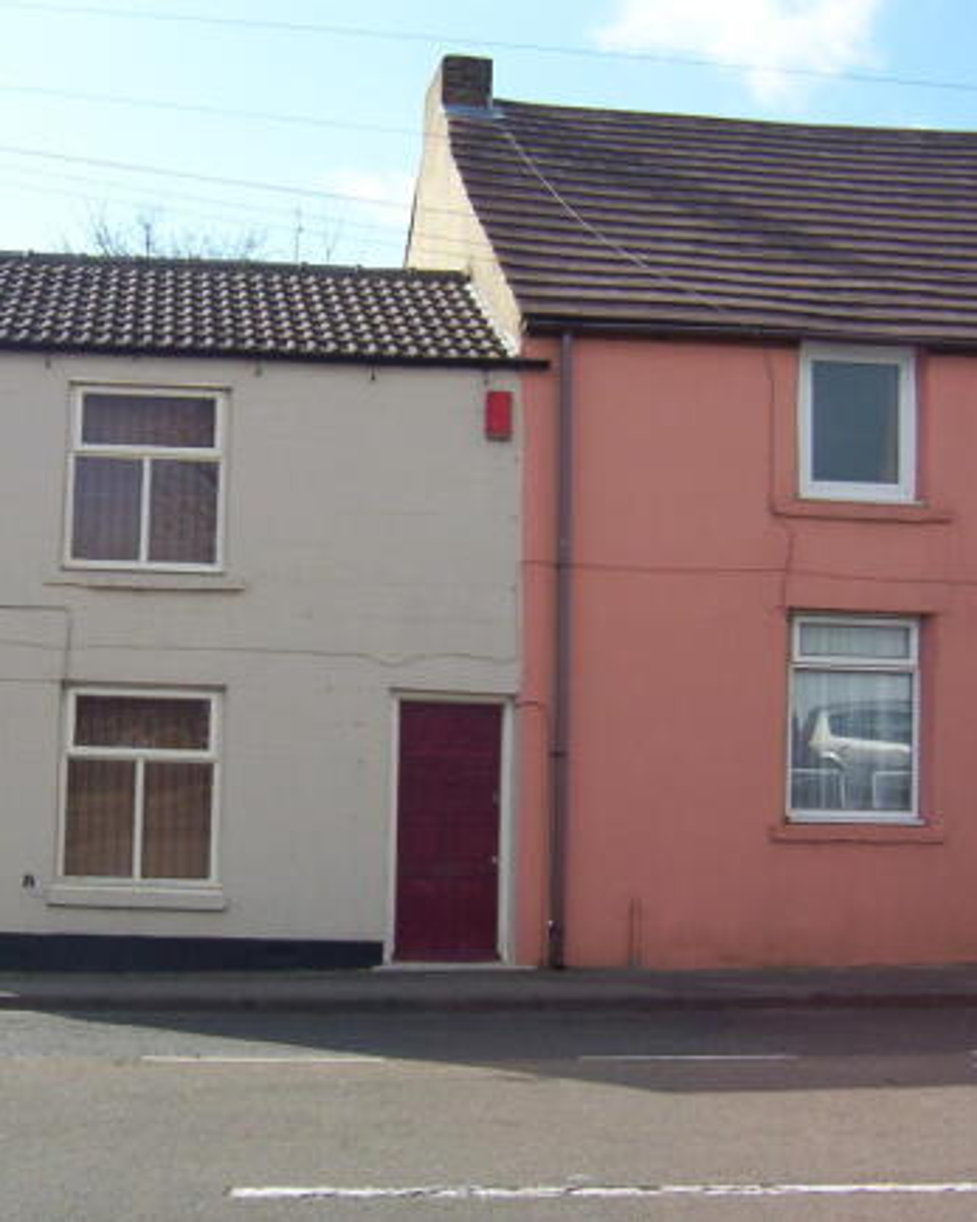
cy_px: 612
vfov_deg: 39.6
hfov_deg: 31.4
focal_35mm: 47
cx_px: 227
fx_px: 1699
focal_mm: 5.54
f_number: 5.24
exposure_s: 1/463
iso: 100
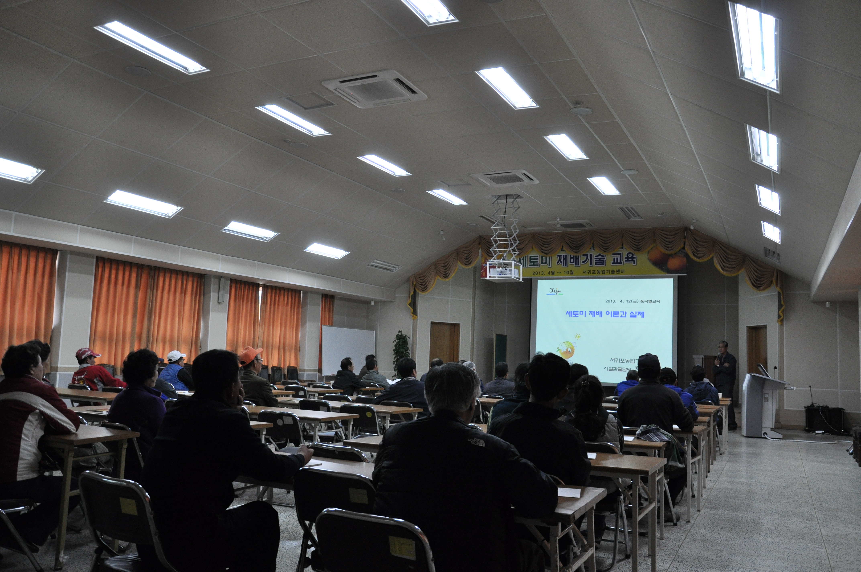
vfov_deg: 47.8
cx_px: 430
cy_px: 286
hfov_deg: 67.4
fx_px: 645
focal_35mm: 27
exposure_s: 1/125
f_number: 5.6
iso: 800
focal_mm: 18
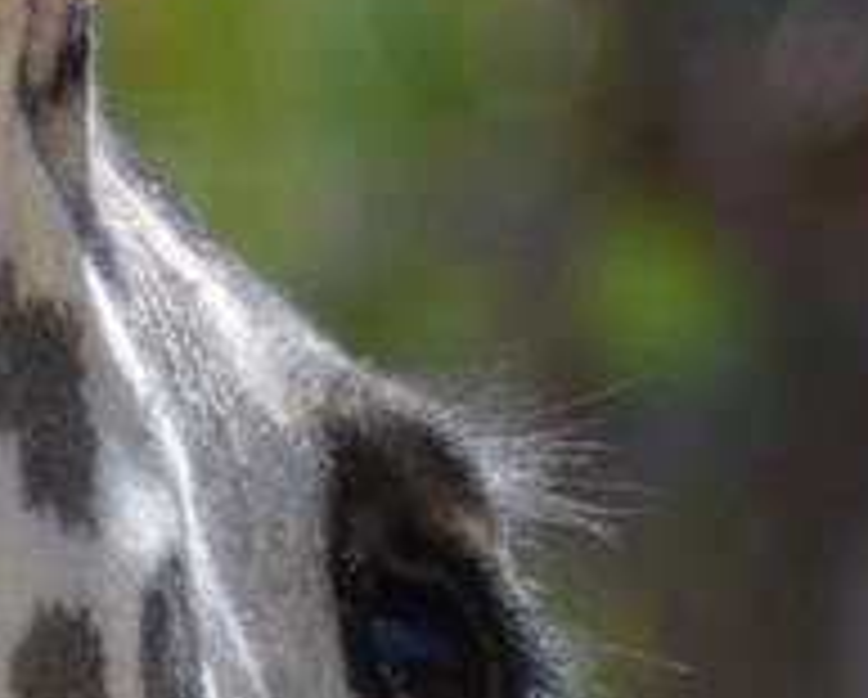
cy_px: 671
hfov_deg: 0.8
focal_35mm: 2443
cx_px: 499
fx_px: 62855
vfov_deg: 0.6
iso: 400
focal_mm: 210
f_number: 4.8
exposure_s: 1/1250
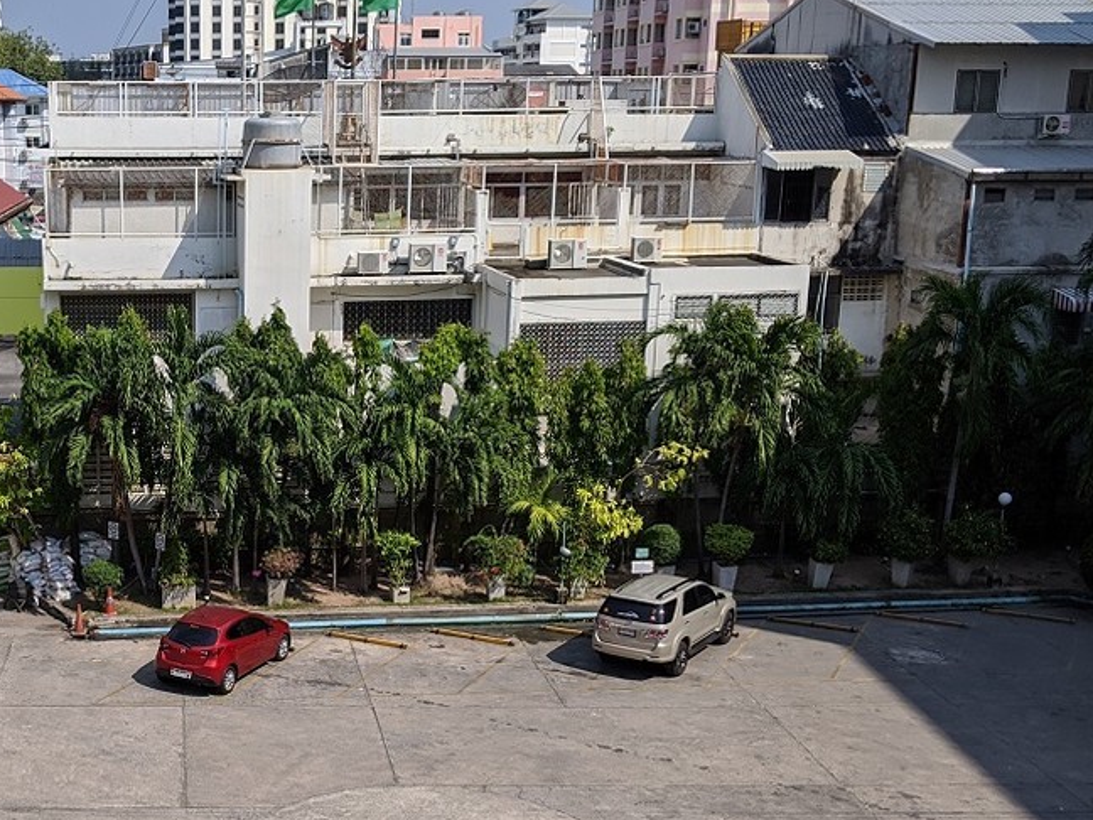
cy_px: 479
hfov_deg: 36.5
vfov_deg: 29.1
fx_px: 1579
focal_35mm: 50
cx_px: 175
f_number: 1.8
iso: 56
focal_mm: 4.44
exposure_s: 1/3906
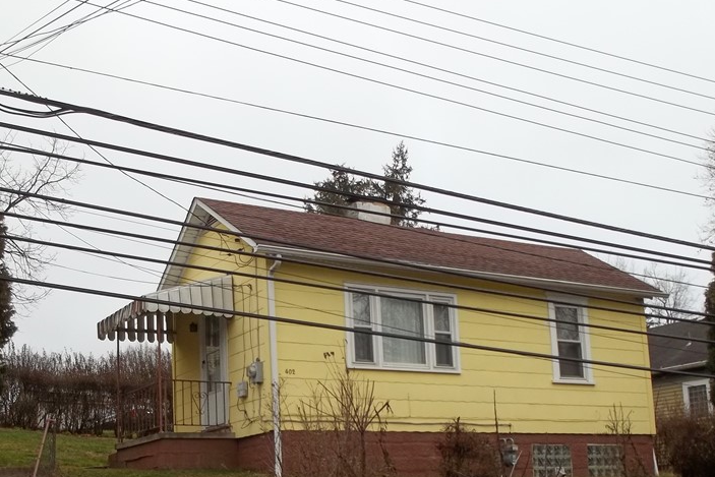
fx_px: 993
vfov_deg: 26.6
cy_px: 368
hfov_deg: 39.6
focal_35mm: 50
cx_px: 356
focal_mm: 5.9
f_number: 3.3
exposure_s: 1/320
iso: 64
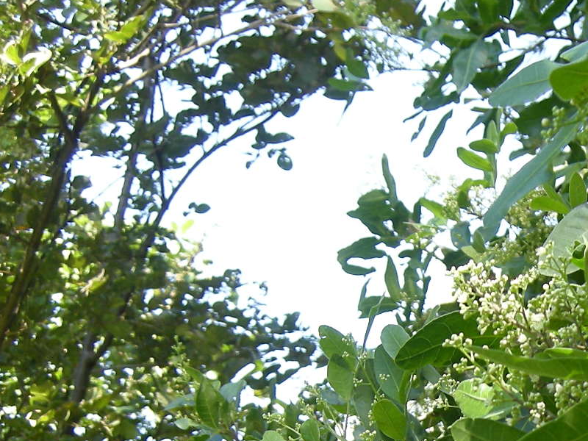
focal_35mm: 105
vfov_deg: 13.6
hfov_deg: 17.7
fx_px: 1784
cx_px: 729
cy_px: 577
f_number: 3
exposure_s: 1/62
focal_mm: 7.5
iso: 64
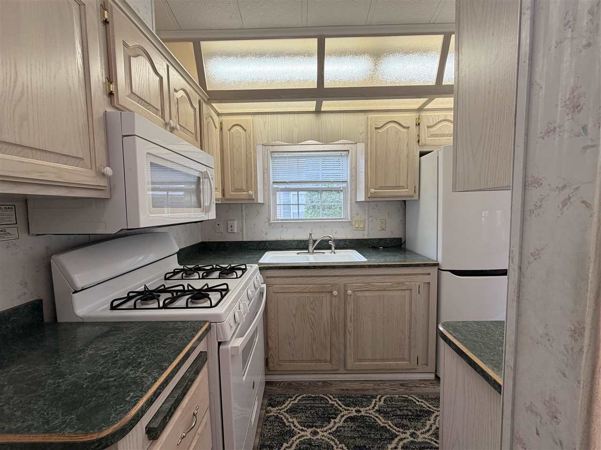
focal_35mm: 14
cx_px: 300
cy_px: 225
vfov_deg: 85.6
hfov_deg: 102.1
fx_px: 243
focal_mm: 2.22
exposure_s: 1/120
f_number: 2.2
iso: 100
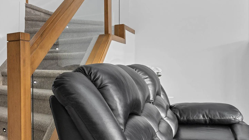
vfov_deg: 37.7
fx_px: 205
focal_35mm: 31
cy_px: 59
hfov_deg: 50.3
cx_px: -2
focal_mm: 14
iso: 125
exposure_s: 1/8
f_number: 9
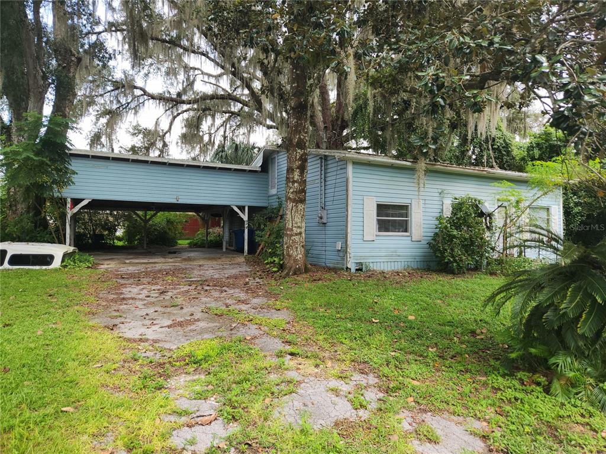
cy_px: 227
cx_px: 303
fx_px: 403
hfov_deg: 73.9
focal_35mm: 23
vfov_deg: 58.9
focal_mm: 5.4
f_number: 1.8
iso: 20
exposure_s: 1/329
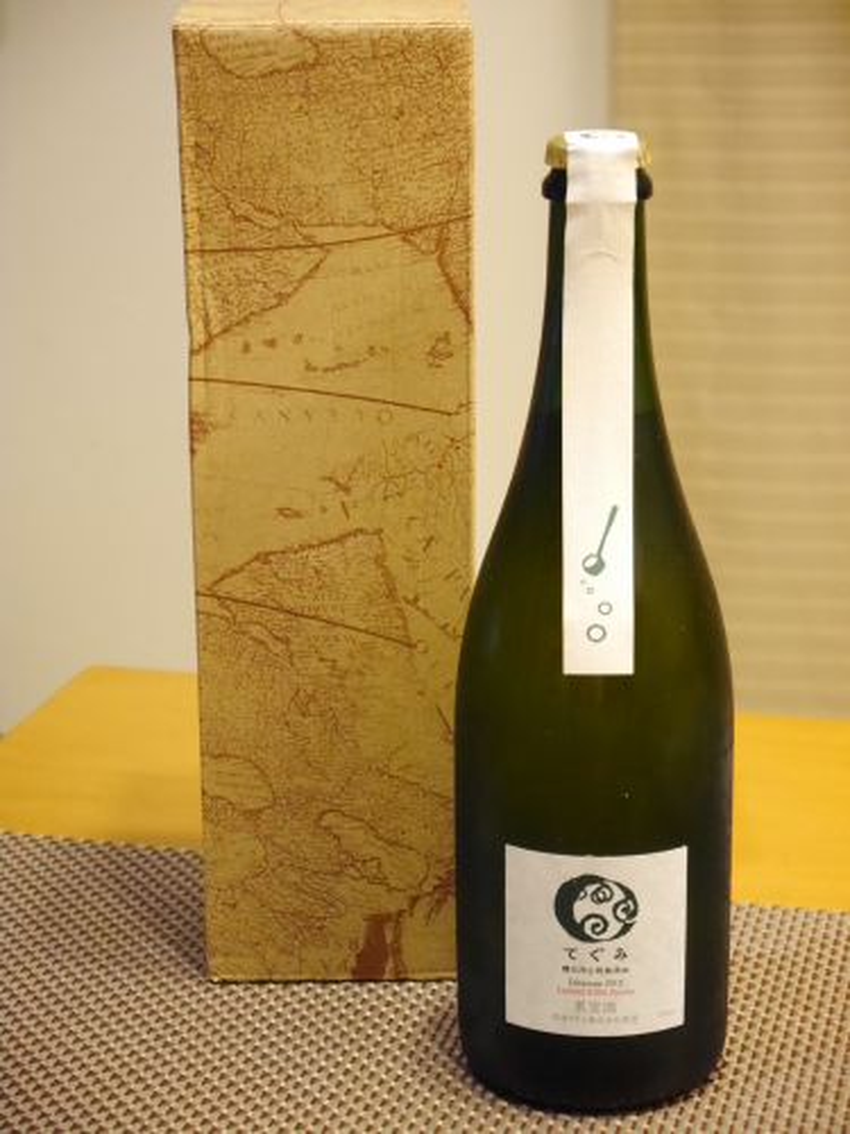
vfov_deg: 23.3
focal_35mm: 84
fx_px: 2750
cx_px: 425
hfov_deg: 17.6
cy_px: 567
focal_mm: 42
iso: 3200
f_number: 5.6
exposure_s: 1/40
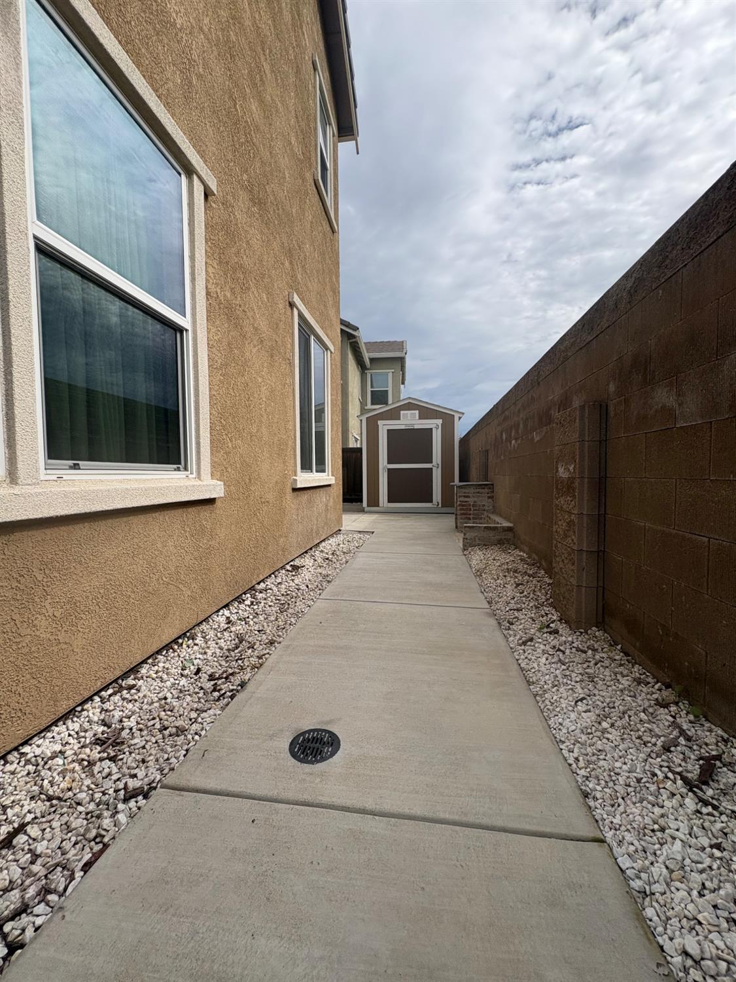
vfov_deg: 102.1
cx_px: 368
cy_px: 491
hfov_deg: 85.7
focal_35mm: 14
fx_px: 397
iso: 50
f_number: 2.2
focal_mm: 2.22
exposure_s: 1/2342
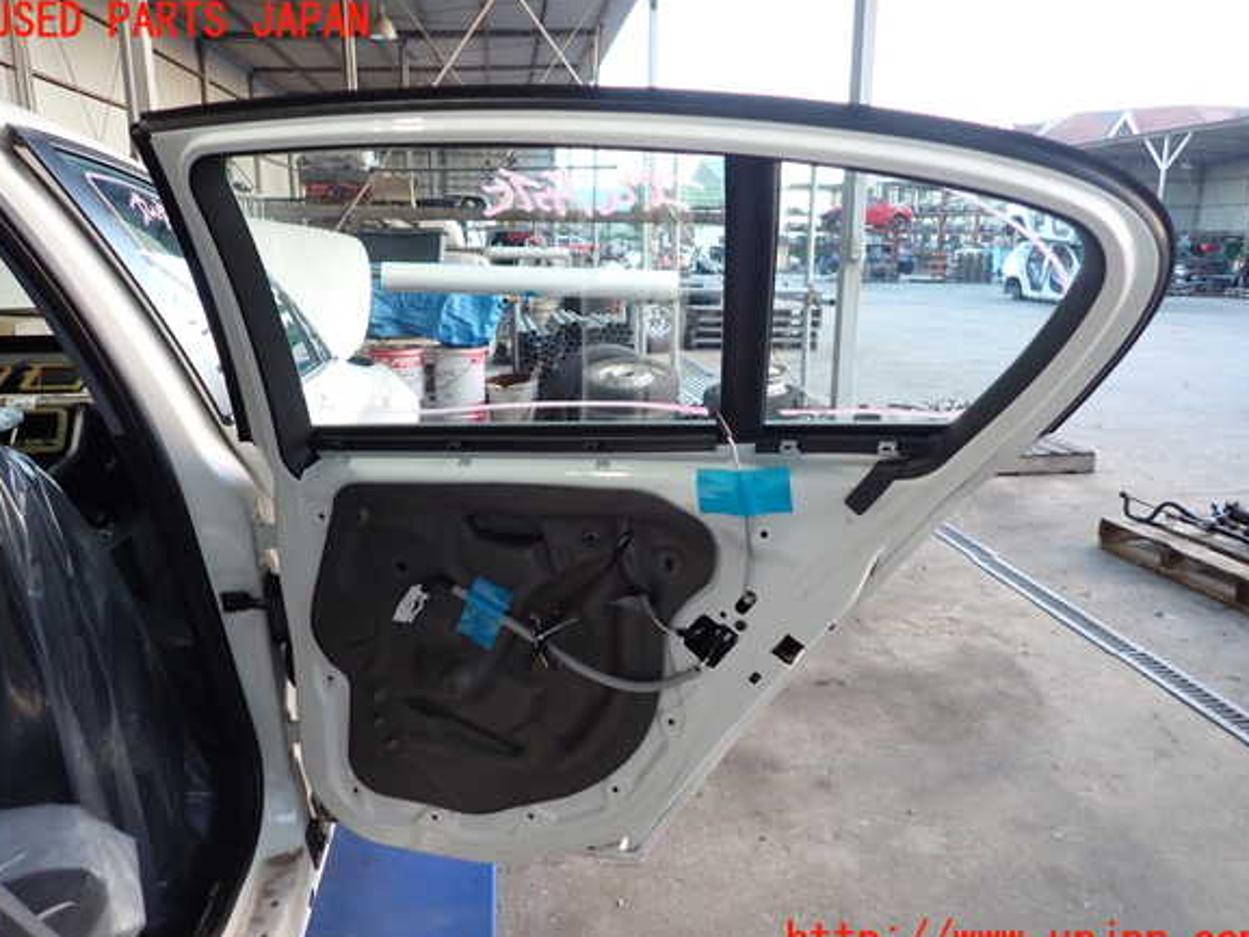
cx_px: 626
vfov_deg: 53.1
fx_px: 938
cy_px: 483
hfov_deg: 67.3
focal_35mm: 26
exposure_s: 1/50
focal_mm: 4.5
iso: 200
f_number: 2
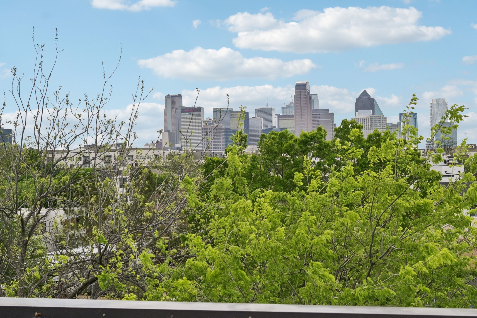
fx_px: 755
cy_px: 153
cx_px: 303
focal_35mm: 57
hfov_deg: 34.8
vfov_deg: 23.8
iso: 400
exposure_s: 1/2000
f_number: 8
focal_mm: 40
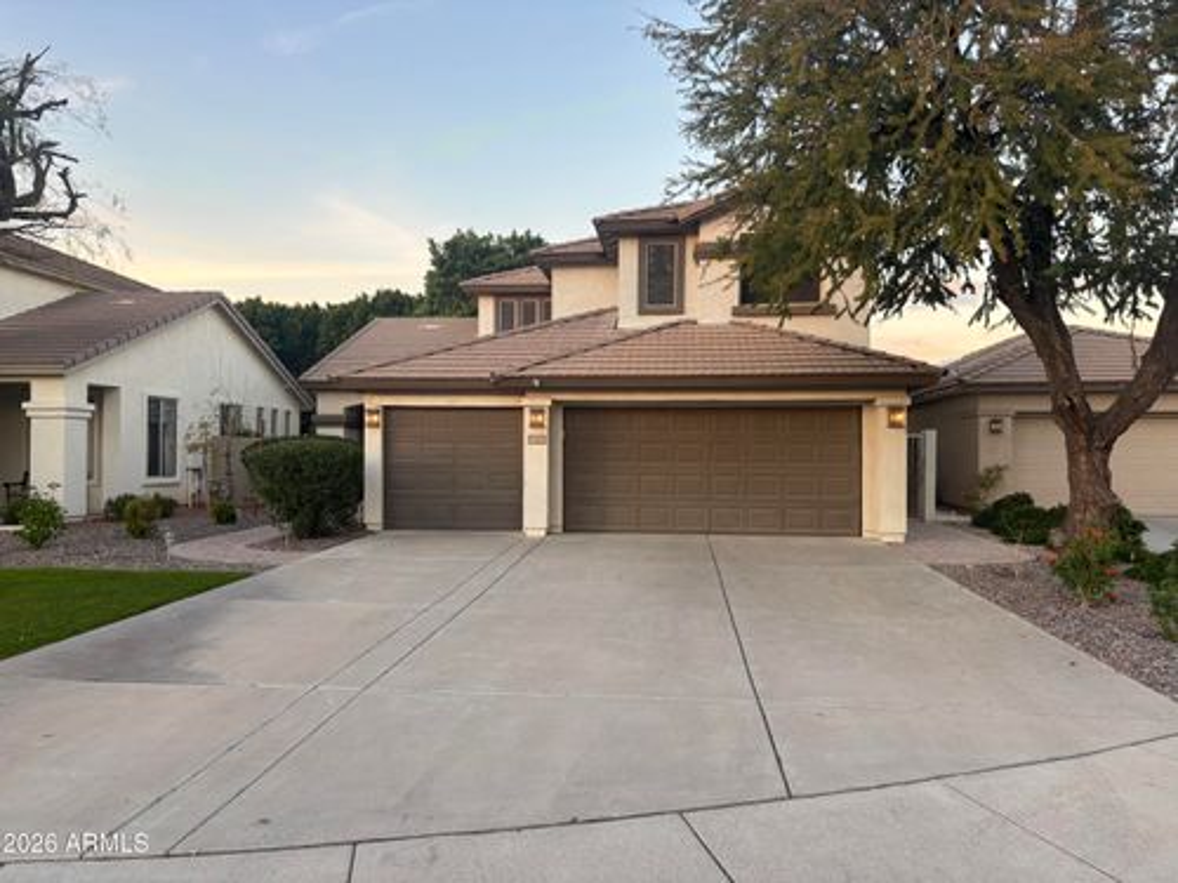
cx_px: 589
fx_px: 885
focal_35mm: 26
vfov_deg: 53.1
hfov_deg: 67.3
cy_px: 442
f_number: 1.6
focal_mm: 5.96
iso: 50
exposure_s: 1/121
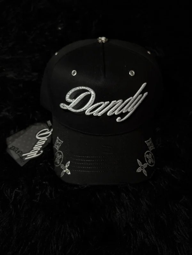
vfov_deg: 71.6
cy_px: 128
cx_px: 96
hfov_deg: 56.8
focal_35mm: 24
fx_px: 177
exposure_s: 1/30
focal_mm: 6.76
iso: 1250
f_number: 1.78
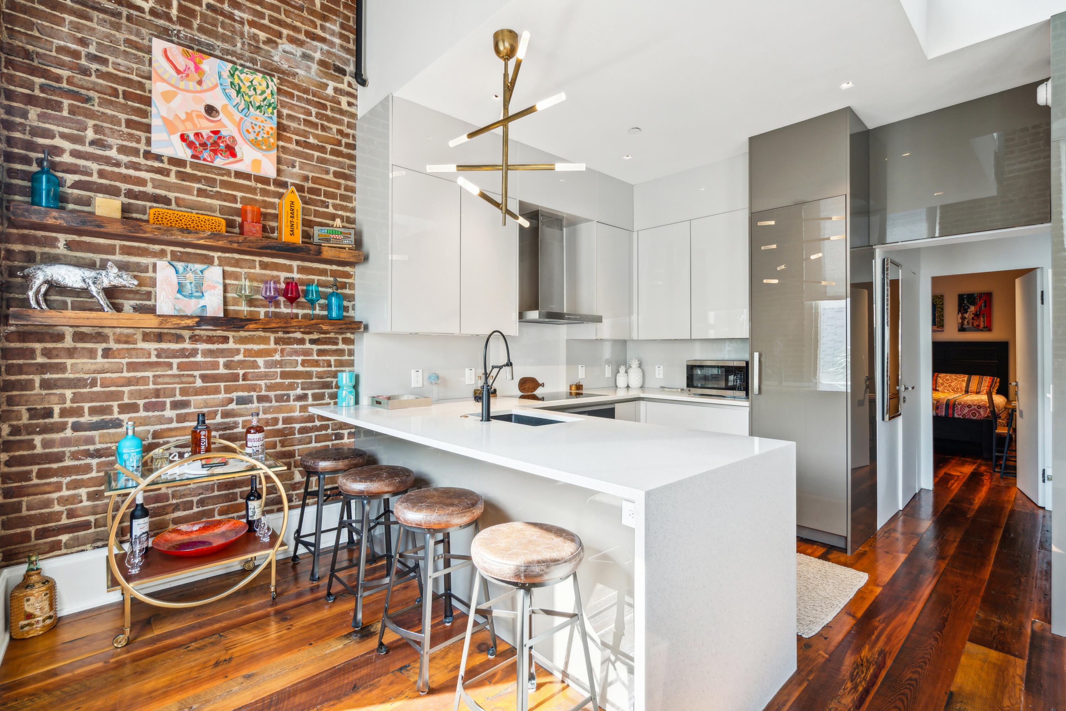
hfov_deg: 96.7
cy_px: 356
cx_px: 533
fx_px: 474
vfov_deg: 73.7
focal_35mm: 16
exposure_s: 1/20
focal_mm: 16
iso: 400
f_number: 8
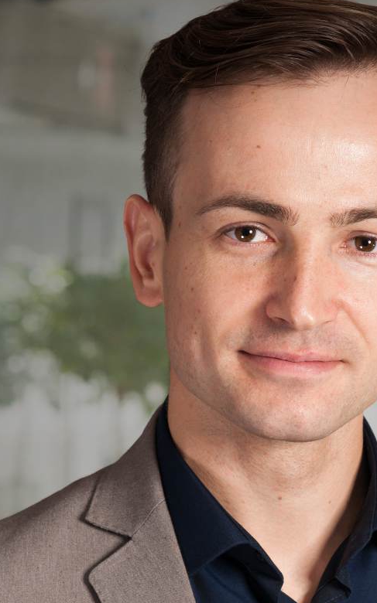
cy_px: 371
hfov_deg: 7.3
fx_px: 2961
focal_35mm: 180
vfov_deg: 11.6
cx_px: 339
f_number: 9
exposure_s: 1/160
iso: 100
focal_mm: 85
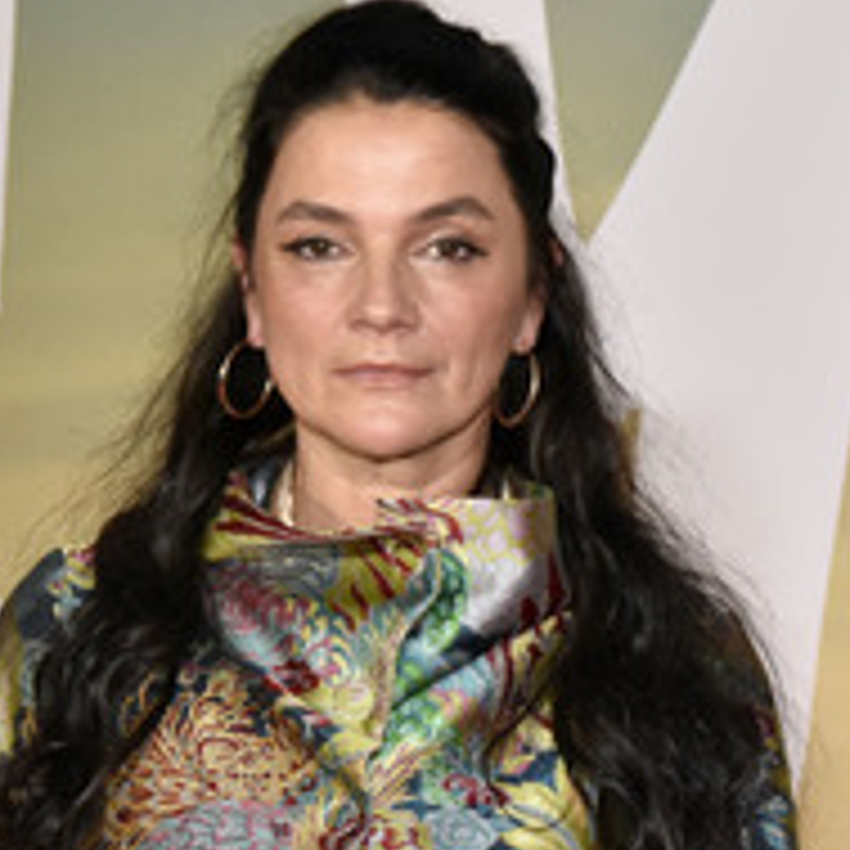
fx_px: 4223
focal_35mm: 152
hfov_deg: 11.5
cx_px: 362
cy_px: 616
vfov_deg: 11.5
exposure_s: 1/250
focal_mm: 75
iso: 4000
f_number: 8
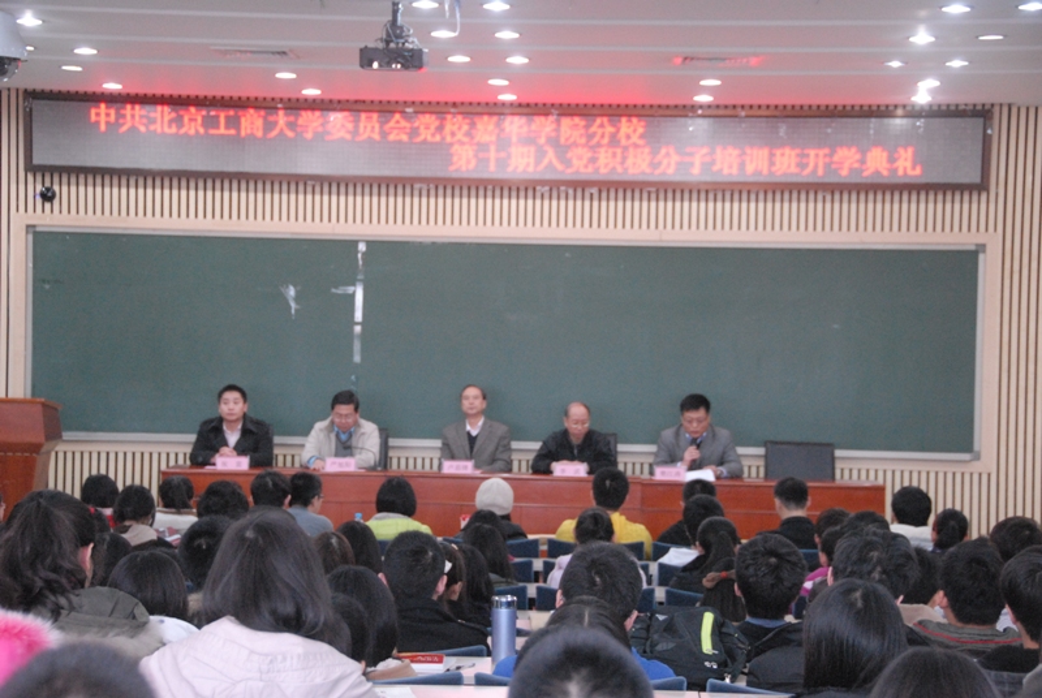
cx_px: 521
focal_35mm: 82
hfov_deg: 24.6
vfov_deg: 16.6
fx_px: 2391
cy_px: 349
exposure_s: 1/30
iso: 1600
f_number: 4.8
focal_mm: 55
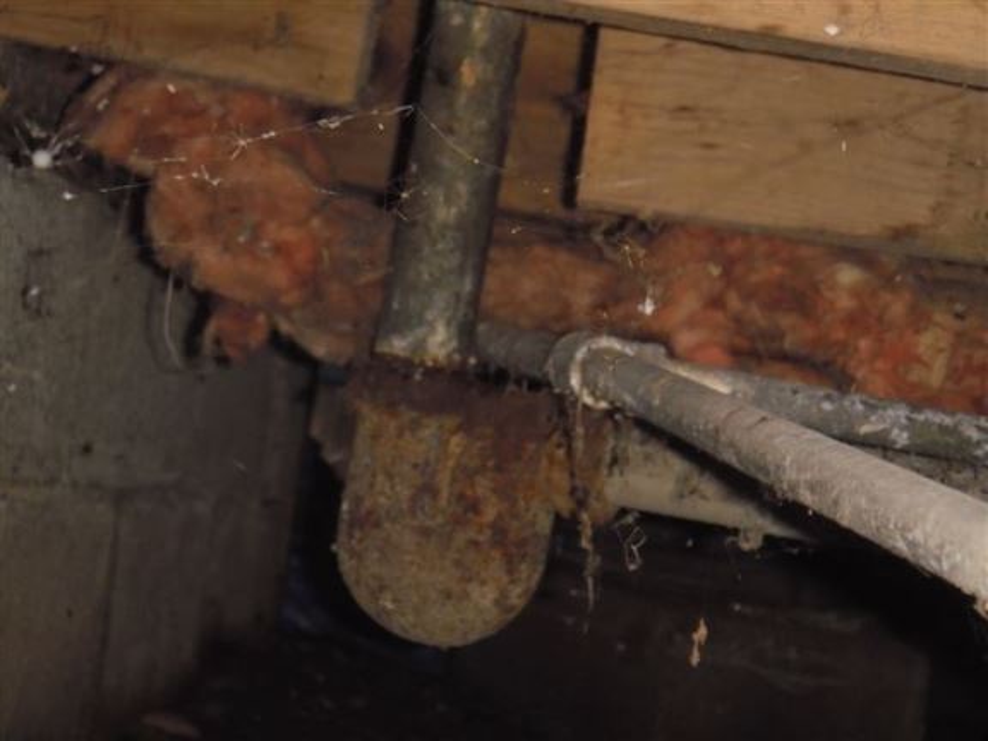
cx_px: 494
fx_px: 3254
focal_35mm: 114
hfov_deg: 17.3
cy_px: 370
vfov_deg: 13.0
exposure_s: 1/100
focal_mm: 20.1
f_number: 5
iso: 125
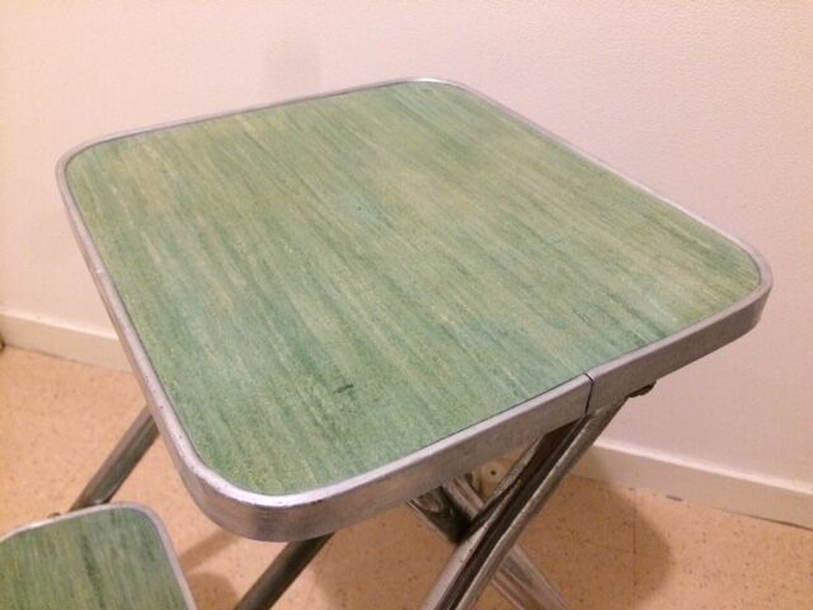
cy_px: 305
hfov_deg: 61.7
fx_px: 681
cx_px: 406
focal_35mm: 29
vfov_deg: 48.2
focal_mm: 4.15
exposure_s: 1/17
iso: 320
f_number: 2.2
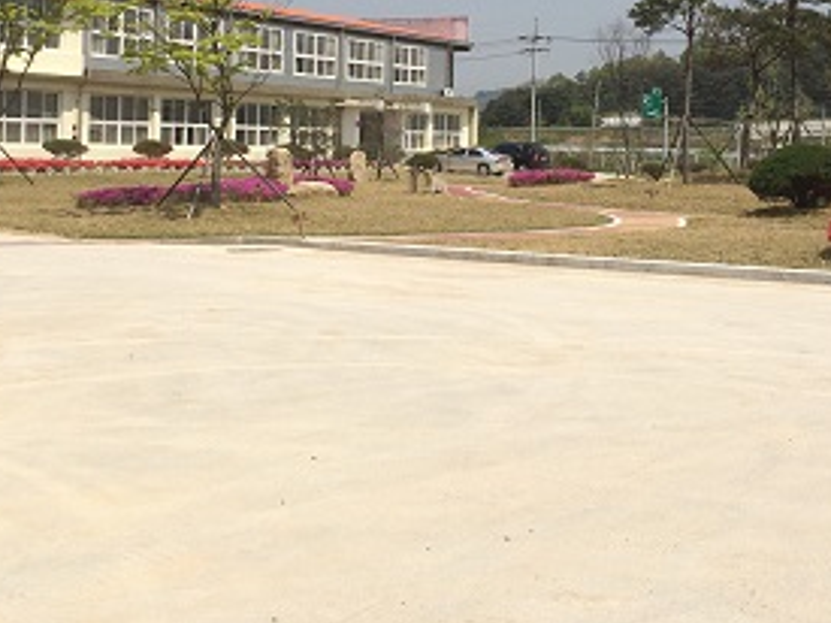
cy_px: 130
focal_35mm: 57
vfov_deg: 25.2
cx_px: 455
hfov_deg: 33.8
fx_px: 1368
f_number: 2.2
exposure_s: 1/3731
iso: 32
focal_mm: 4.12
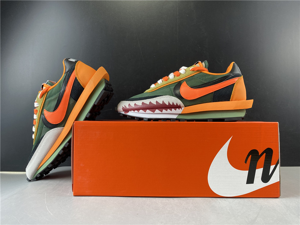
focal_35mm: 26
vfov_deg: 53.1
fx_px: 225
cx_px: 150
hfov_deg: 67.3
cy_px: 112
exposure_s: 1/50
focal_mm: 4.25
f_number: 1.8
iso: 80
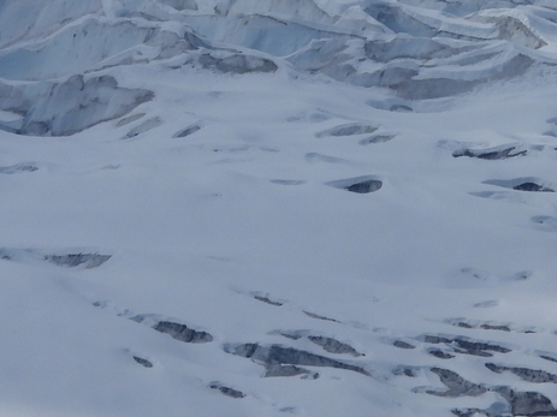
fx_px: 37788
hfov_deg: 0.8
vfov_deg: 0.6
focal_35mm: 2349
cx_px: 83
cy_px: -62
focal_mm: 152
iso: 100
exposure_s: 1/1600
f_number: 6.3
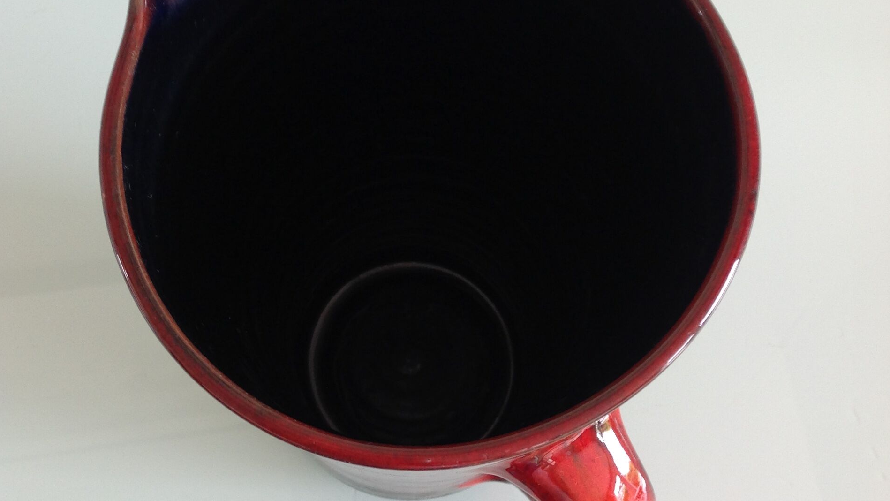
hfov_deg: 39.9
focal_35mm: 52
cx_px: 437
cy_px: 193
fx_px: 1227
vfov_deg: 23.0
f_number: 2.4
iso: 50
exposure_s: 1/15
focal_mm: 4.28
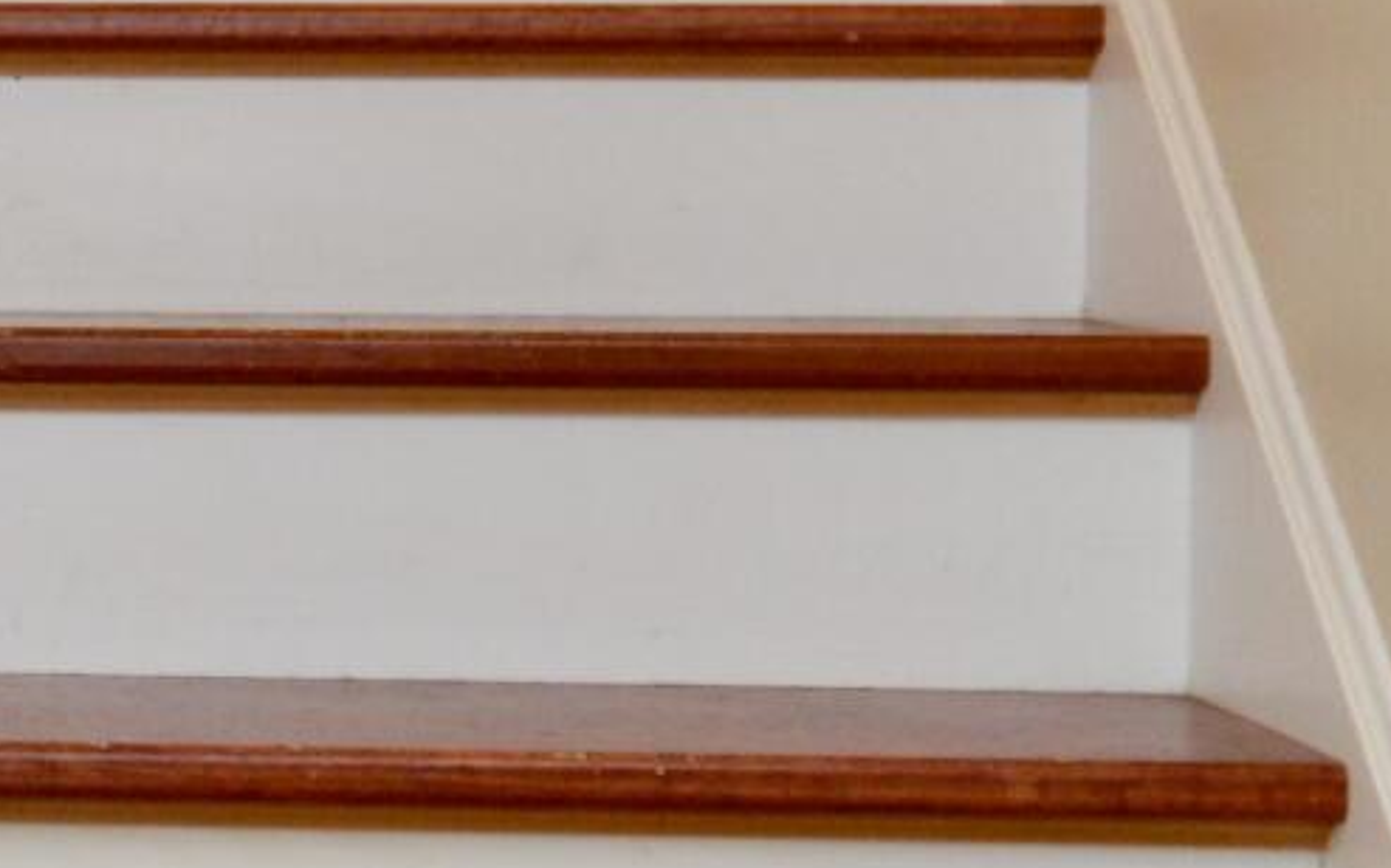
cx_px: -214
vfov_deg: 14.0
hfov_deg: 21.0
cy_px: 180
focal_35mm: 93
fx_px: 3525
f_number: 4
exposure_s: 1/60
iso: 450
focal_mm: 10
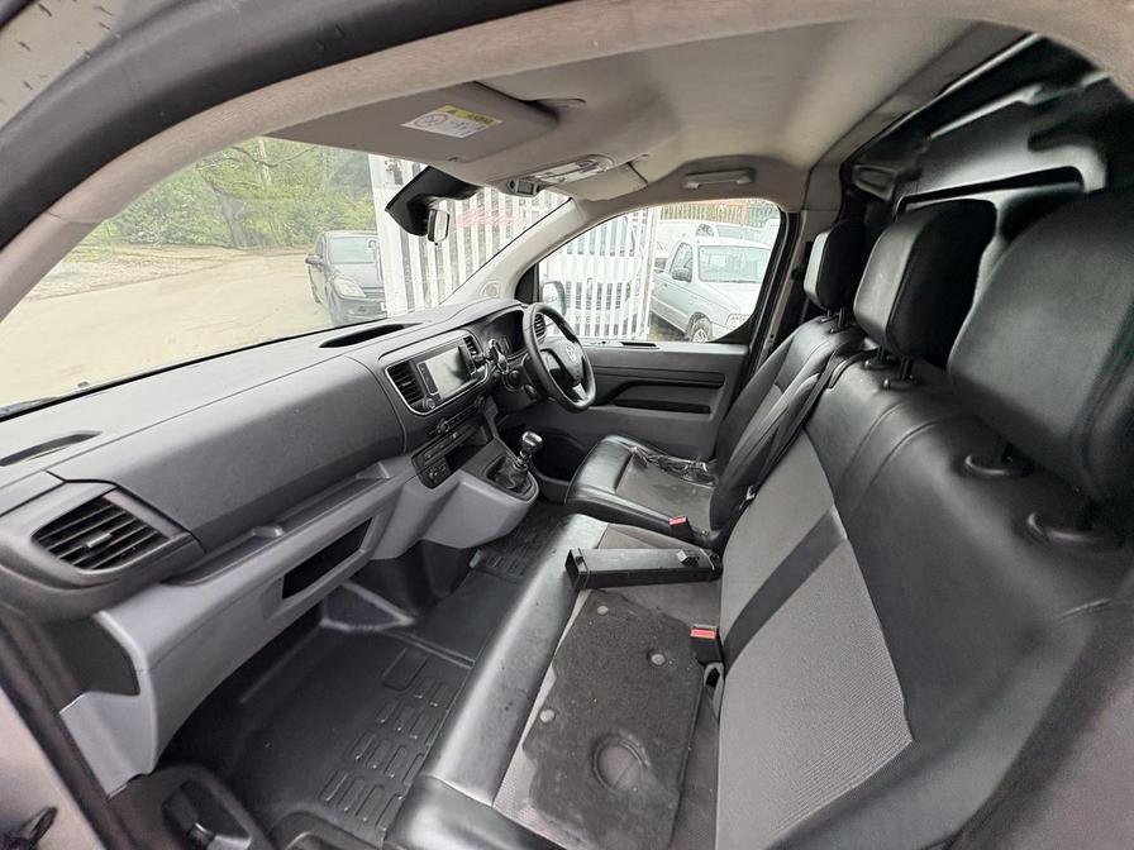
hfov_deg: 102.1
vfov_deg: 85.7
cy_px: 425
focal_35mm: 14
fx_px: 459
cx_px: 567
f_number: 2.2
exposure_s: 1/99
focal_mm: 2.22
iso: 160
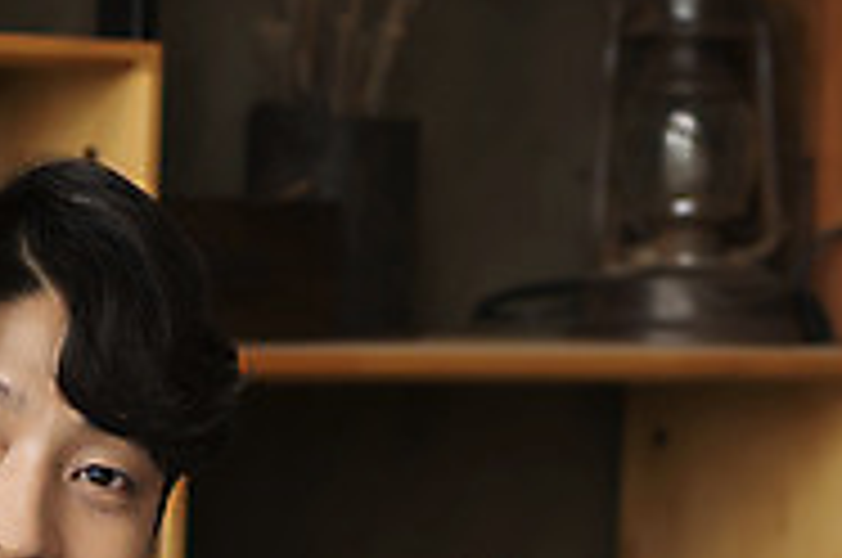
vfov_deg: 6.0
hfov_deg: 9.2
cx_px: 324
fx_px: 5253
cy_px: 734
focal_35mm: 225
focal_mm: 70
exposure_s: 1/125
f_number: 4
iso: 200
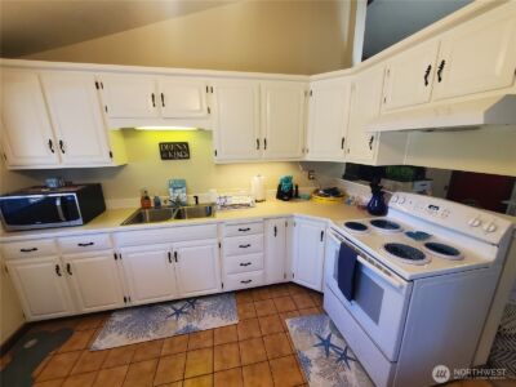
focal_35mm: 13
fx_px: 194
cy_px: 194
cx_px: 258
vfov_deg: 89.9
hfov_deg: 106.2
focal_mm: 1.8
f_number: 2.2
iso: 200
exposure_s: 1/60
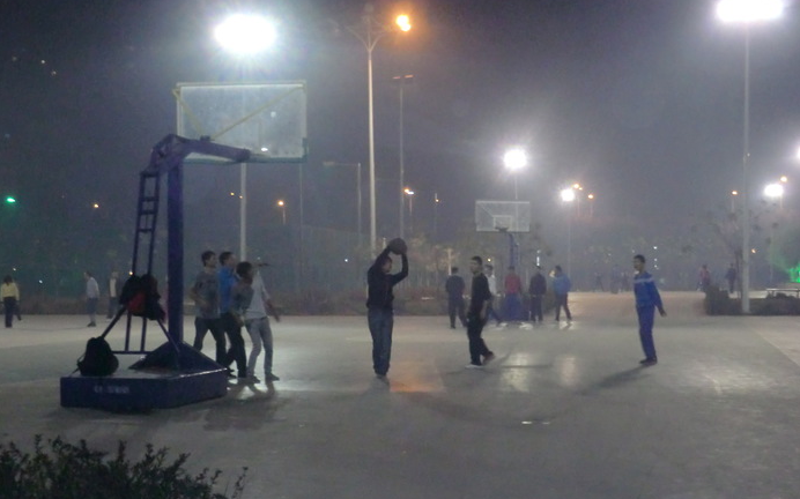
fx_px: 1286
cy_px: 299
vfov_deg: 21.9
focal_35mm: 59
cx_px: 398
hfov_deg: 34.6
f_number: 4.2
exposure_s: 1/40
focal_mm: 9.8
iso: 640
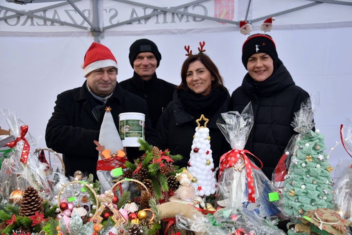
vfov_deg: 35.5
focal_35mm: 38
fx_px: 367
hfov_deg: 51.3
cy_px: 118
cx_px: 176
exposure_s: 1/100
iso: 500
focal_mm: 25
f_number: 4
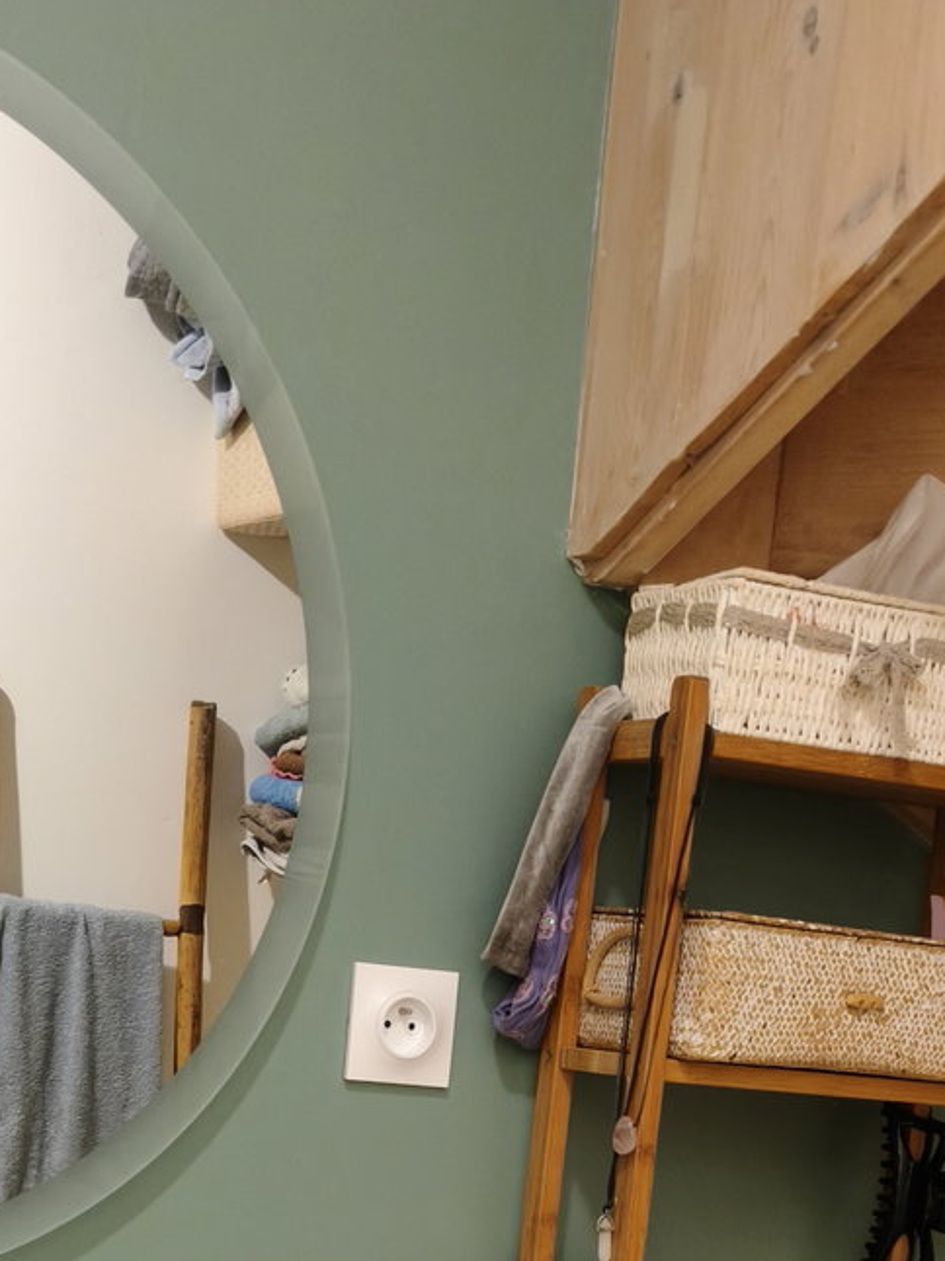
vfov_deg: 22.5
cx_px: 443
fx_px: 2768
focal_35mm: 76
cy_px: 1705
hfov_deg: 19.4
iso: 800
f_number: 1.7
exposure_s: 1/33.3
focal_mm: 5.35
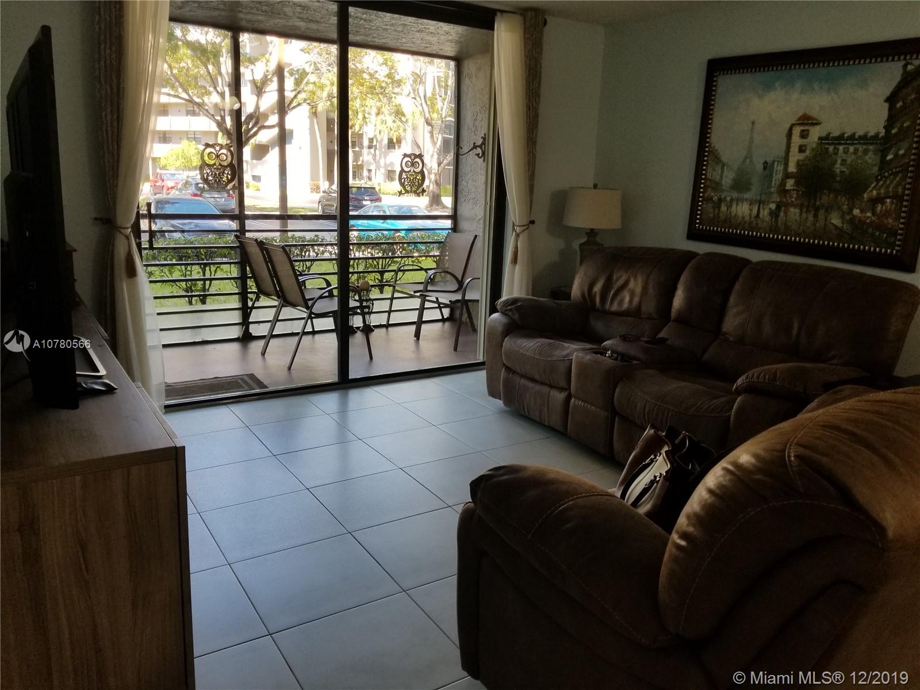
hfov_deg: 67.3
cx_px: 460
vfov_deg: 53.1
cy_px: 345
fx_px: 691
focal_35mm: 26
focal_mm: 4.25
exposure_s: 1/130
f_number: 1.7
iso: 50
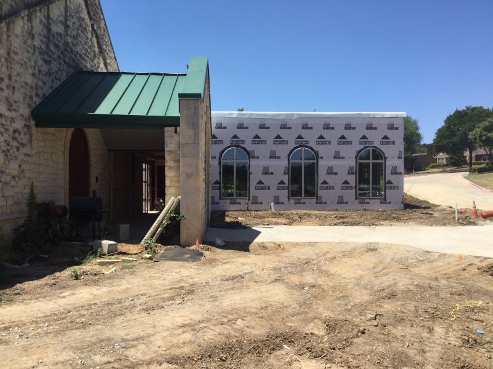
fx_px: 442
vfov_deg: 45.4
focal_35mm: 31
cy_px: 184
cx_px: 246
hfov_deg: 58.4
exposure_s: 1/1148
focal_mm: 3.3
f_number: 2.4
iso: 25
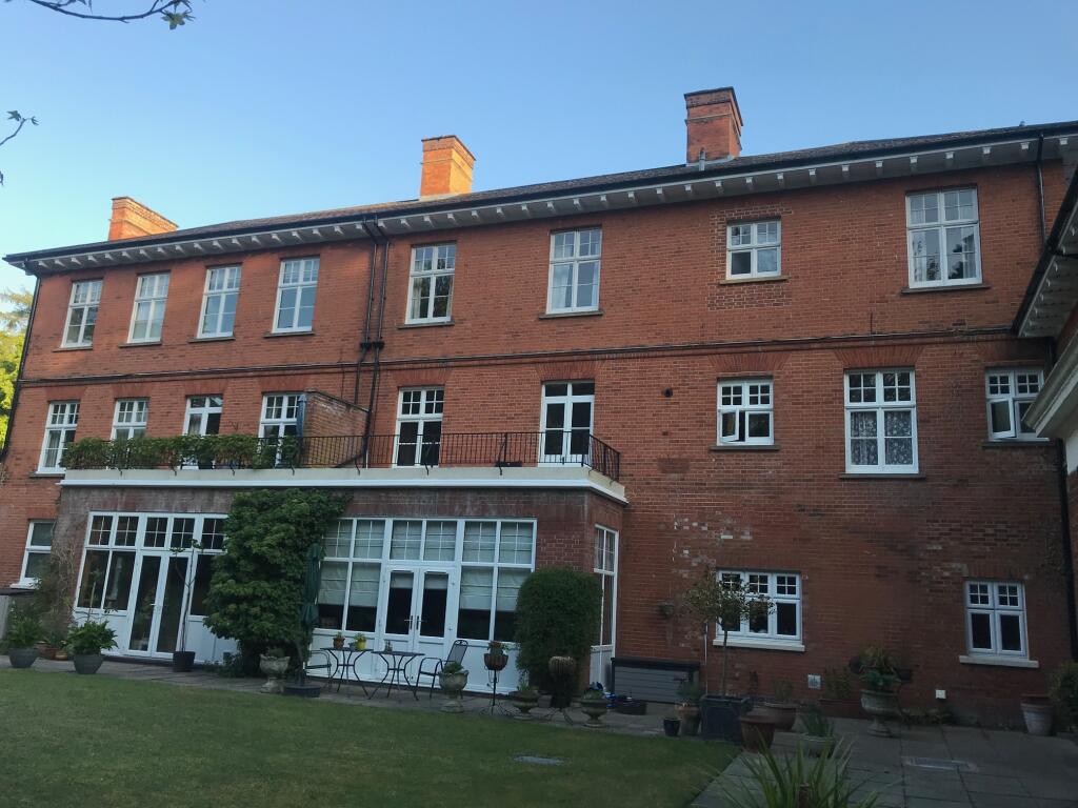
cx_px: 539
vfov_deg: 49.7
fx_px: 872
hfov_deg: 63.4
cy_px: 404
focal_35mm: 28
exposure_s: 1/404
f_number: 1.8
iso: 20
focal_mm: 3.99
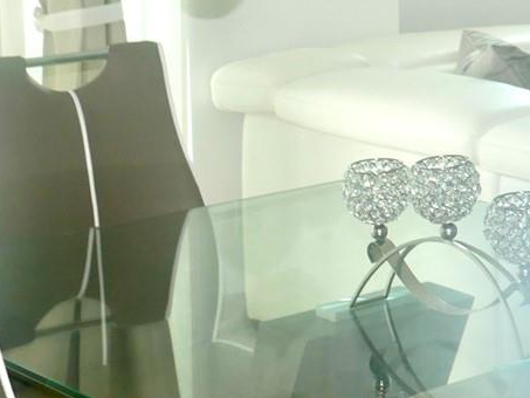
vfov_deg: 11.4
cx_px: 809
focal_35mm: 127
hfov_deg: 14.4
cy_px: -83
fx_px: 1945
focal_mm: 18
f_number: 4.5
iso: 200
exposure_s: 1/125
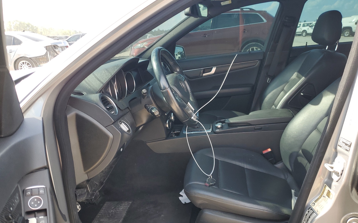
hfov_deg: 66.5
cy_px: 128
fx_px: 273
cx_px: 180
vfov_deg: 44.4
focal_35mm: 28
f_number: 1.5
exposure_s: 1/323
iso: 50
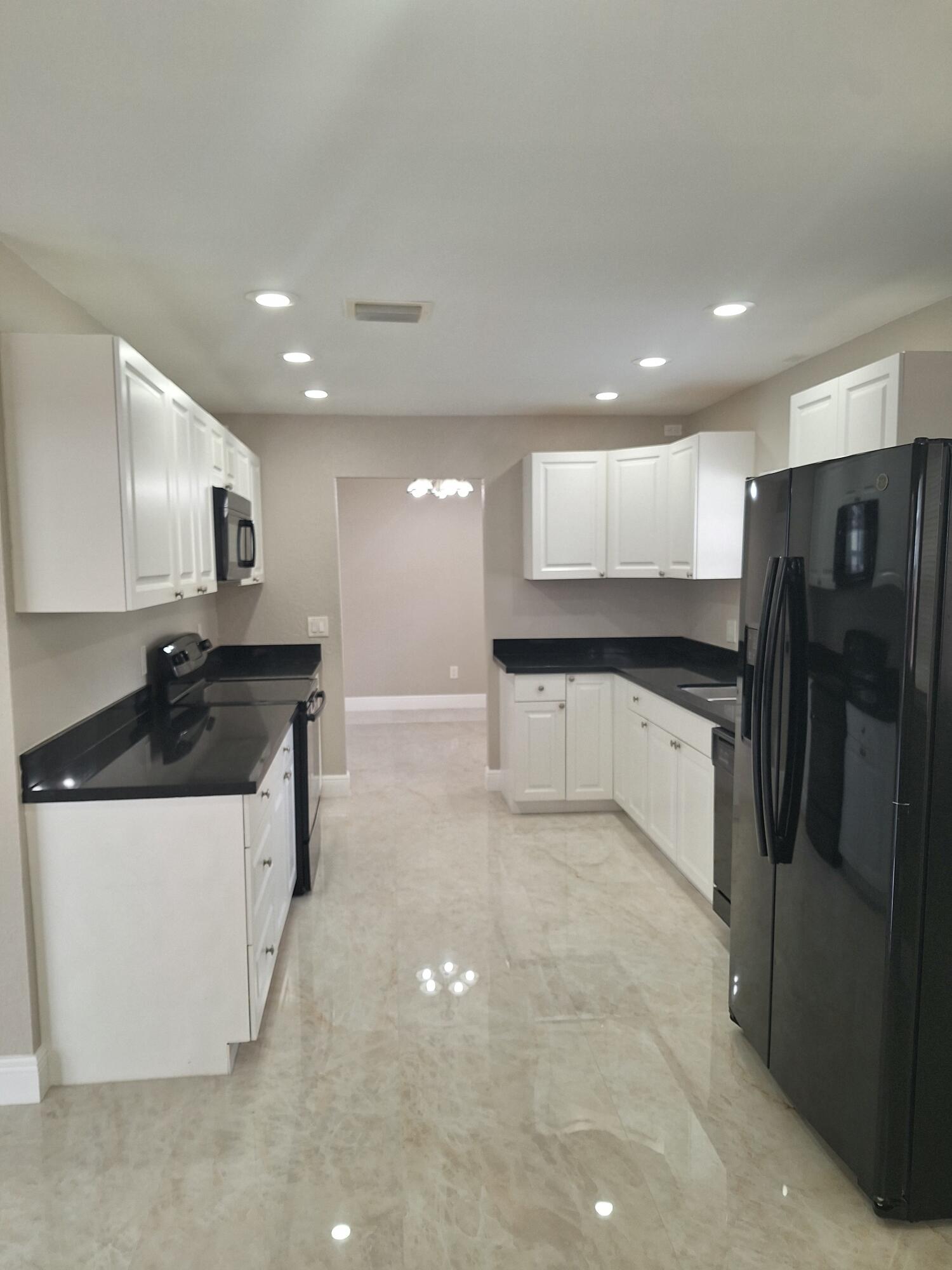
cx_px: 476
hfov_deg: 58.9
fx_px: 843
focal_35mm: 23
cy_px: 635
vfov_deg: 73.9
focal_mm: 5.54
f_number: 1.8
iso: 64
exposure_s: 1/60
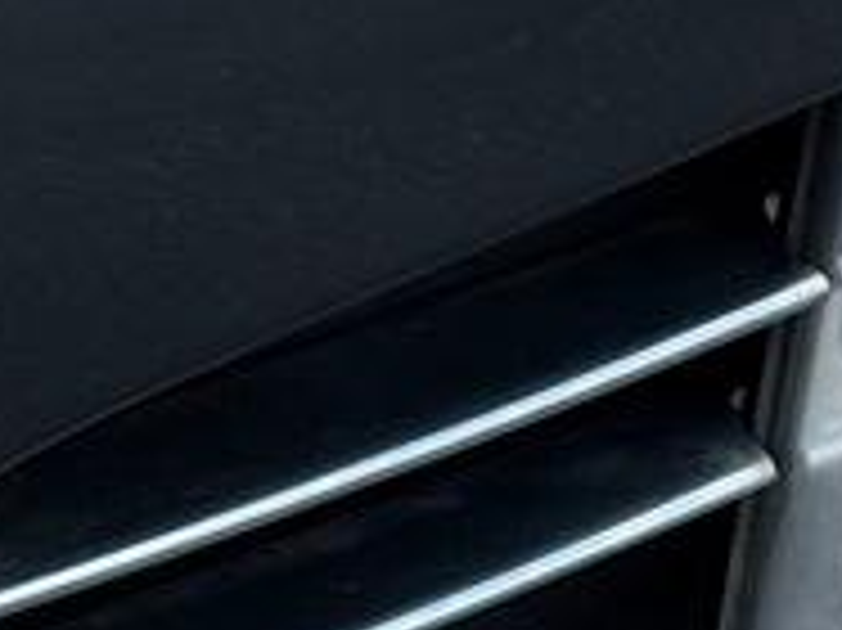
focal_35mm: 329
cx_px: 401
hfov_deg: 6.0
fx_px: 7997
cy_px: -1422
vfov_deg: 4.3
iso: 64
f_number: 1.78
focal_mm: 6.76
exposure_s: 1/2252
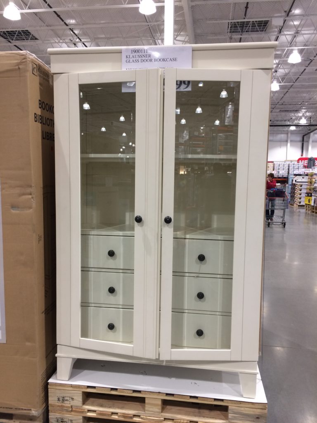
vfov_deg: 61.7
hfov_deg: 48.2
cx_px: 158
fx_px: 354
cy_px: 212
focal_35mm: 29
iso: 100
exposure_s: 1/30
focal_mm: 4.15
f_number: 2.2
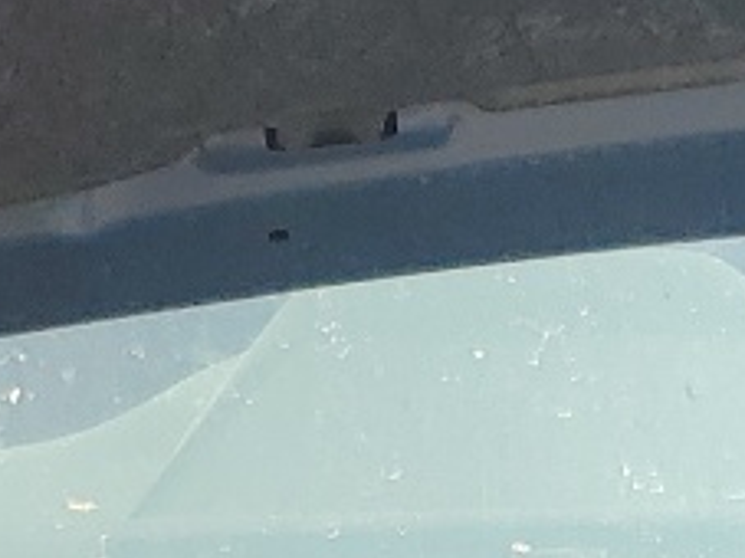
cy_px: 1904
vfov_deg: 6.9
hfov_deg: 10.7
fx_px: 3936
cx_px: 683
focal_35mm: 183
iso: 50
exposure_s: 1/833
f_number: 1.5
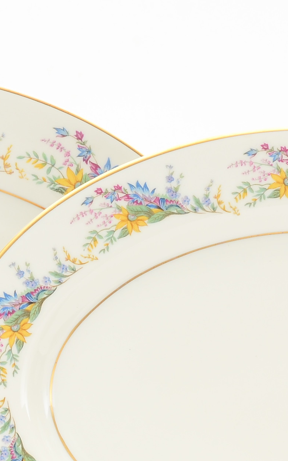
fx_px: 1991
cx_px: 58
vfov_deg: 13.1
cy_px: 397
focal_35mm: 159
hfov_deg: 8.3
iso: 250
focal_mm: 35
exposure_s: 1/80
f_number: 11
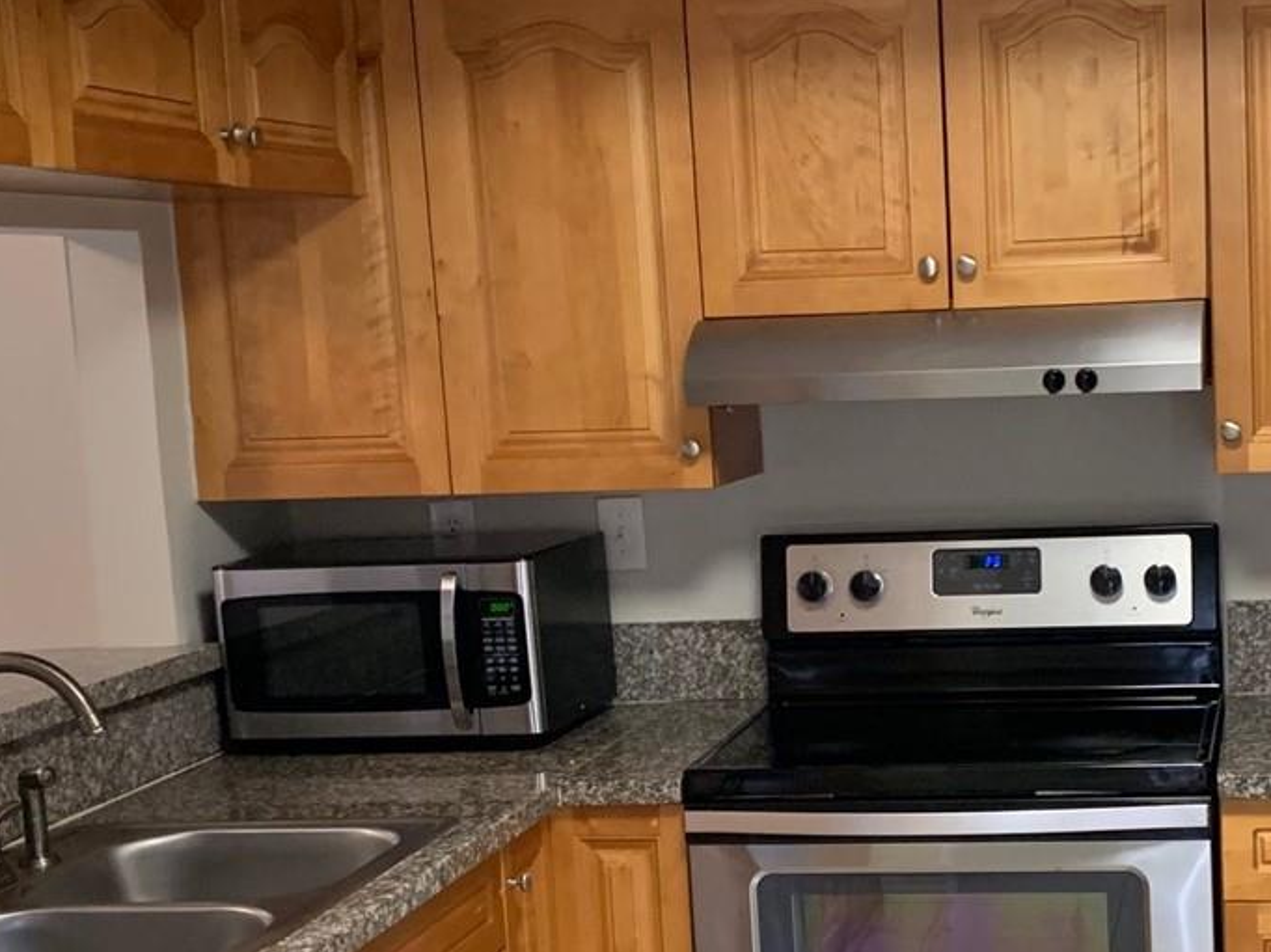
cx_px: 973
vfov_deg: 23.8
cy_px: 699
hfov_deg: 31.1
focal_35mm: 61
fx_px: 2239
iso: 320
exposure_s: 1/60
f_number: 1.8
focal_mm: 4.25
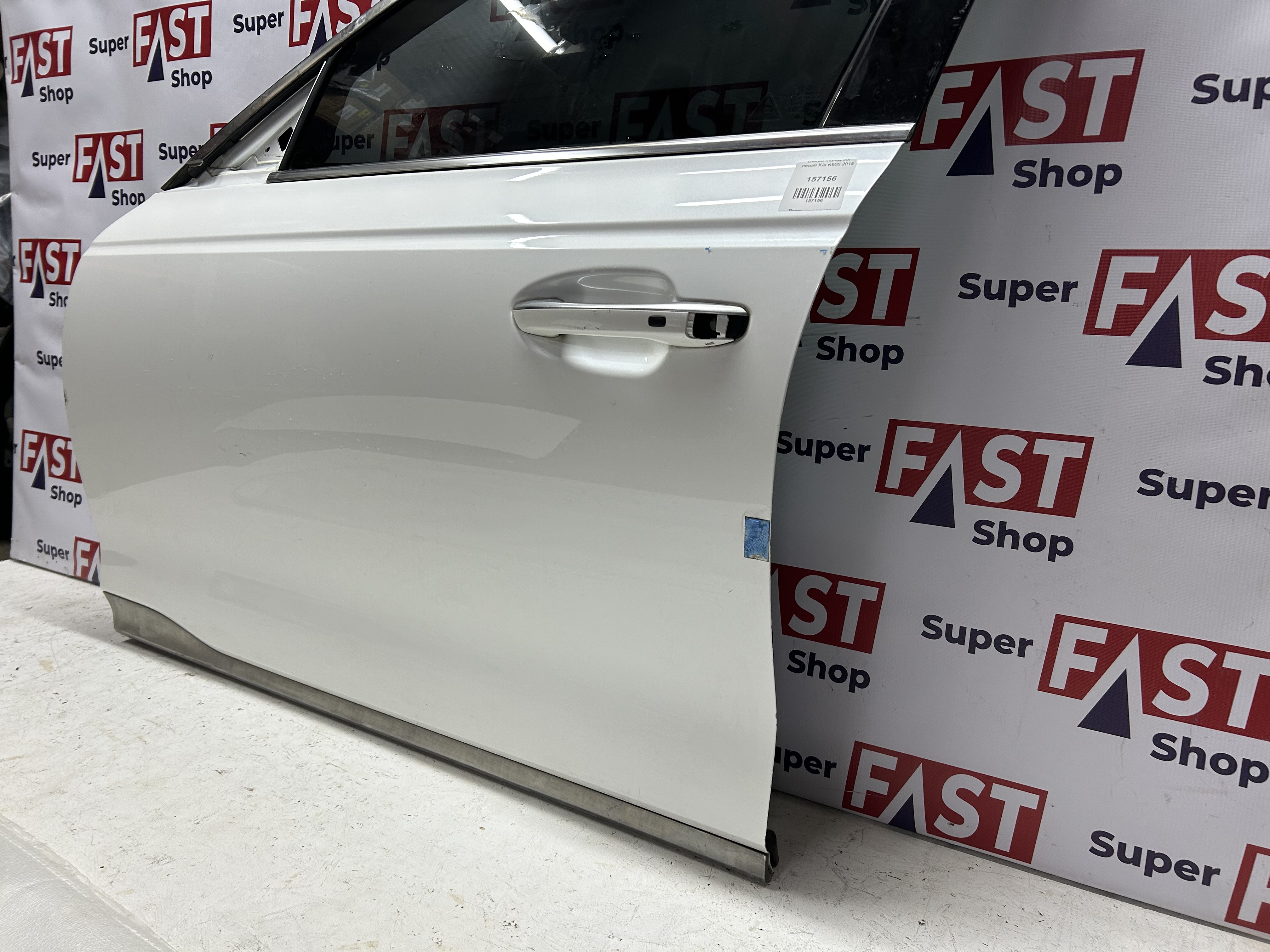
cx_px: 635
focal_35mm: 26
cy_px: 476
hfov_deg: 67.3
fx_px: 954
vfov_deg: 53.1
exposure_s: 1/100
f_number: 1.5
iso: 100
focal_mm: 5.7
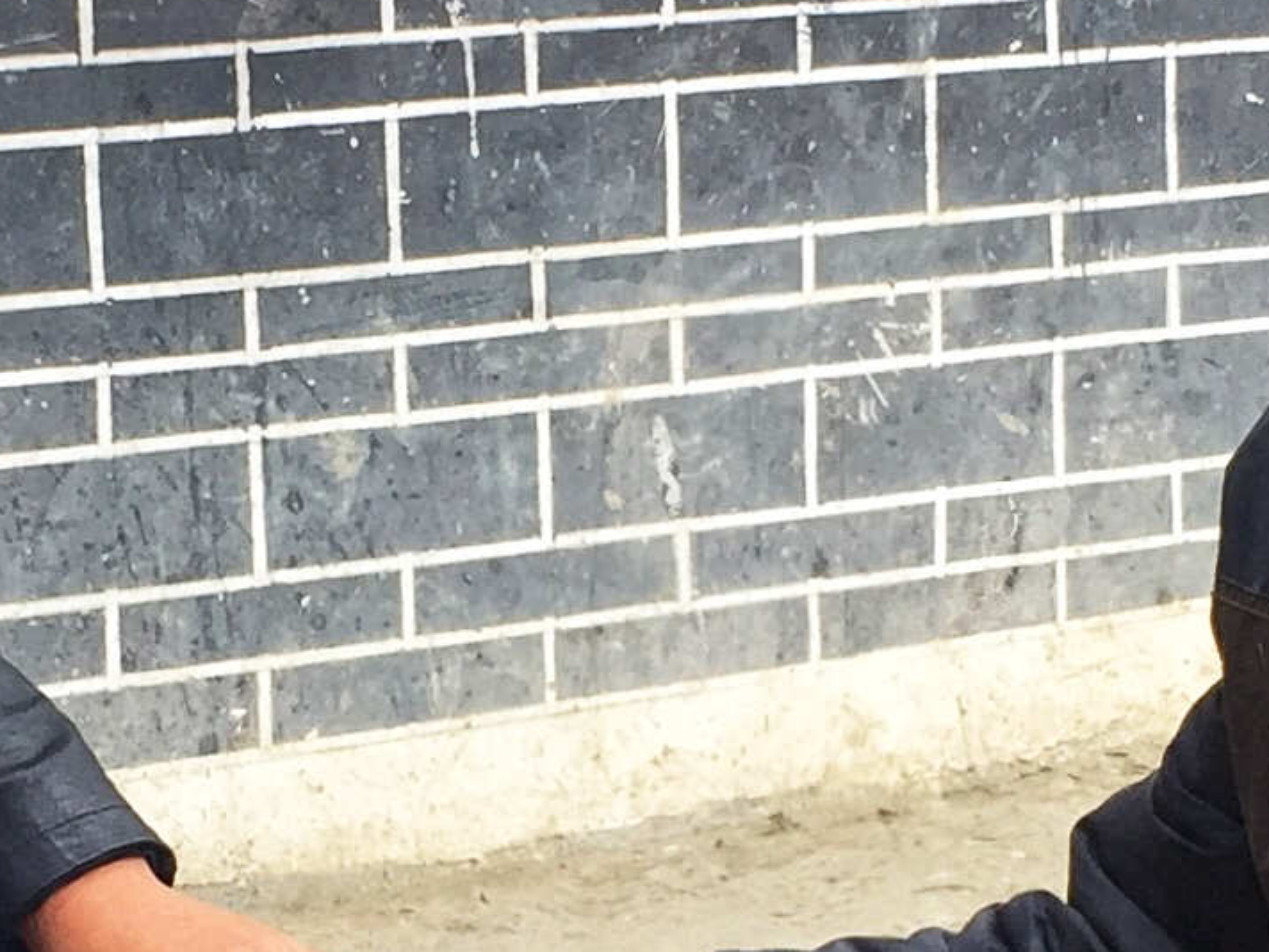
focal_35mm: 133
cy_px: 843
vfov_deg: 11.1
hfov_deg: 14.8
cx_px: 497
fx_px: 4876
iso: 40
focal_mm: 4.15
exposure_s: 1/50
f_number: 2.2
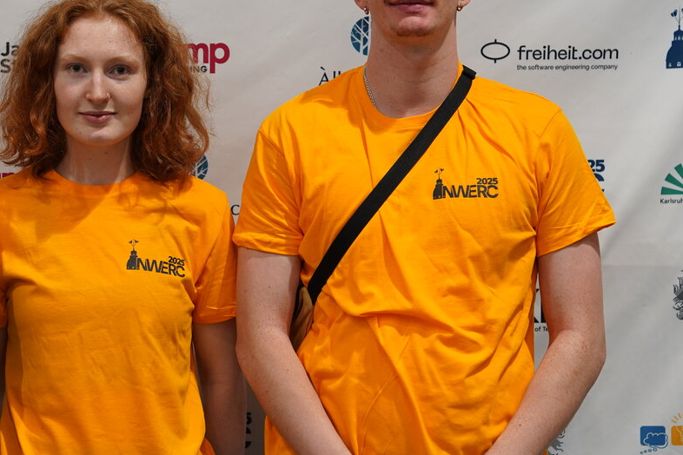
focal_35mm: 103
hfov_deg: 19.6
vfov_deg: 13.3
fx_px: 1954
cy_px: 280
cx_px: 136
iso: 640
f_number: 2.8
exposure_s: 1/60
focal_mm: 50
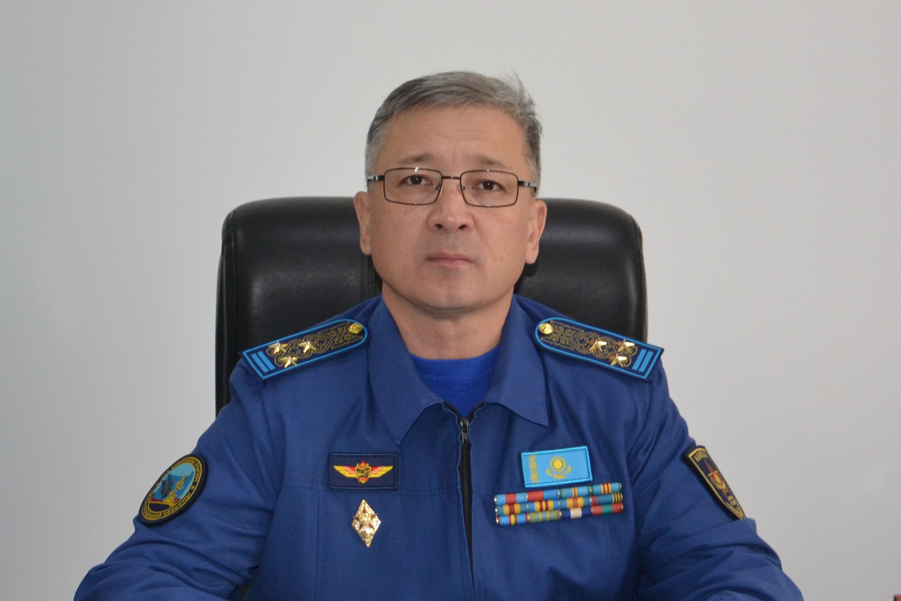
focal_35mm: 39
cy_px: 300
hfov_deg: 49.5
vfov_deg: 34.2
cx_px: 450
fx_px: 976
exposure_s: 1/60
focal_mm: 26
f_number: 4
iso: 640
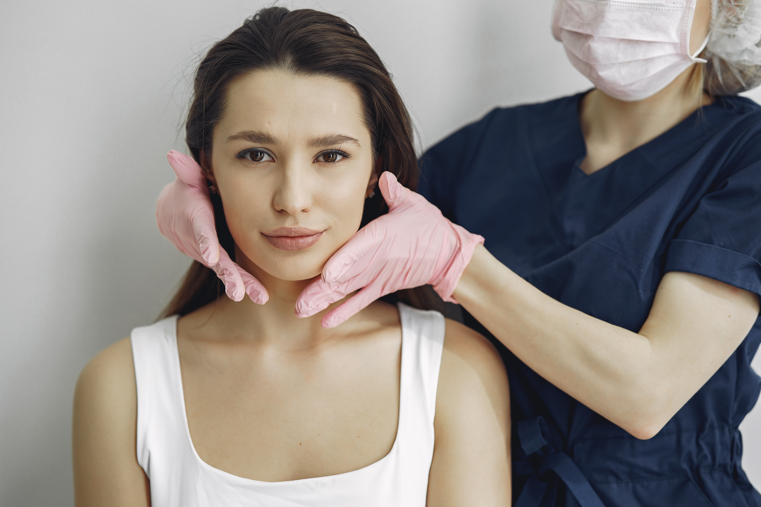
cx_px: 380
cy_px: 254
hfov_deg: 23.9
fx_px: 1797
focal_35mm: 85
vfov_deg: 16.1
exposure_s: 1/250
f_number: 2.2
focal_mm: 85
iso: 160
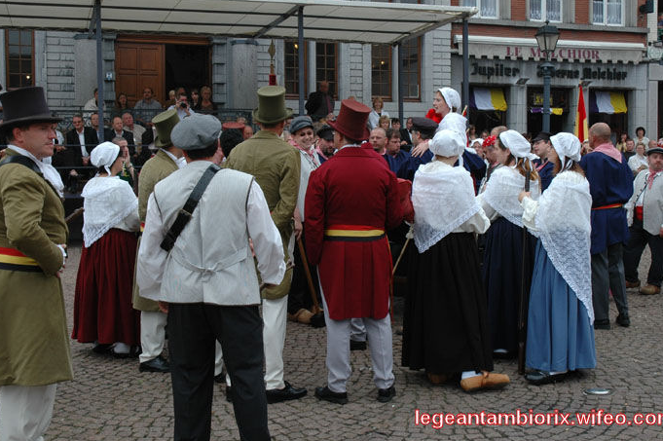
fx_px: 876
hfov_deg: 41.5
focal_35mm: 48
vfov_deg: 28.2
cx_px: 338
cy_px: 195
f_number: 6.3
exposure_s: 1/160
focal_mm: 27
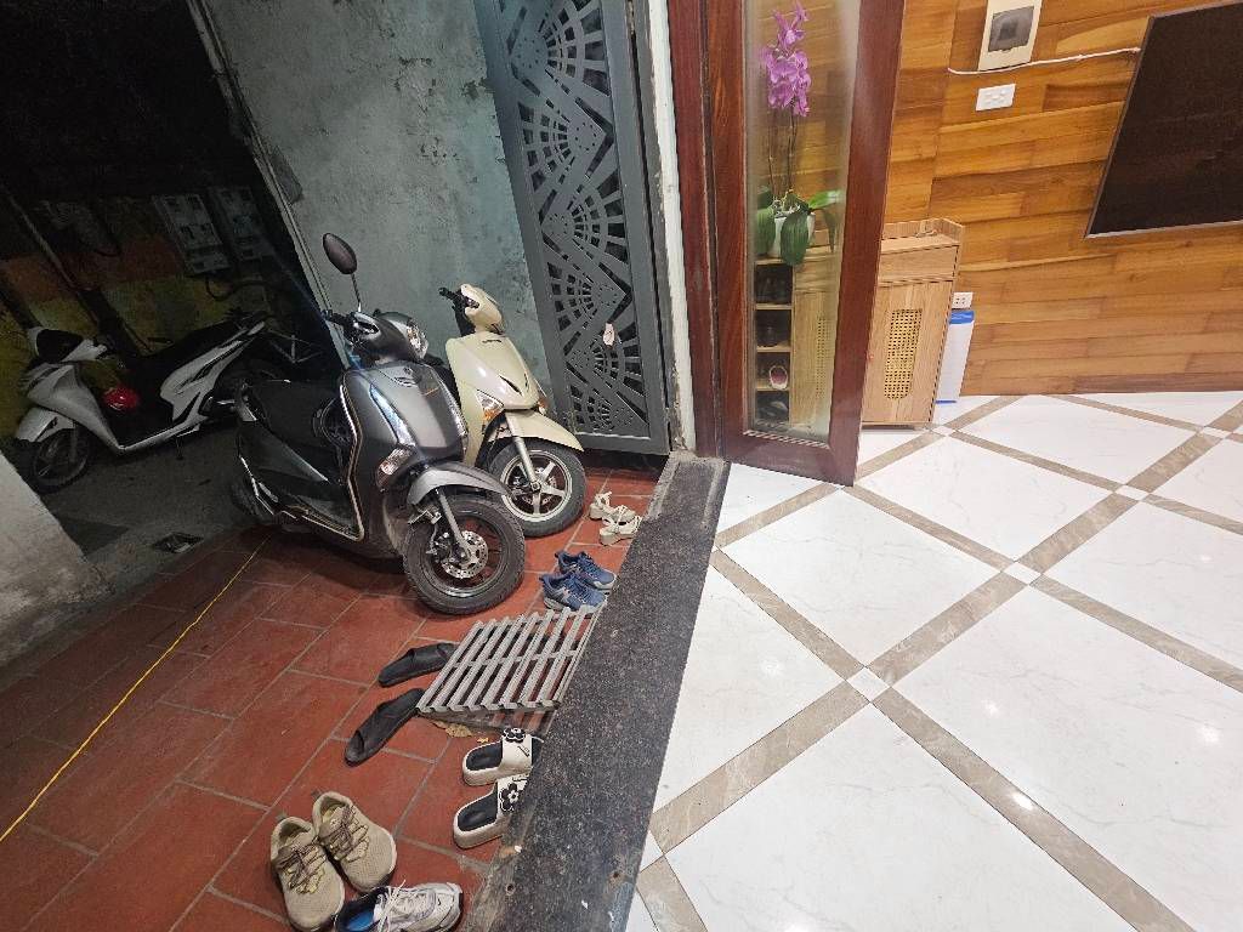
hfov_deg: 106.2
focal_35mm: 13
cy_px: 466
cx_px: 622
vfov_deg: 89.9
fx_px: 467
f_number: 2.2
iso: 320
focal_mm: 2.2
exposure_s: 1/50
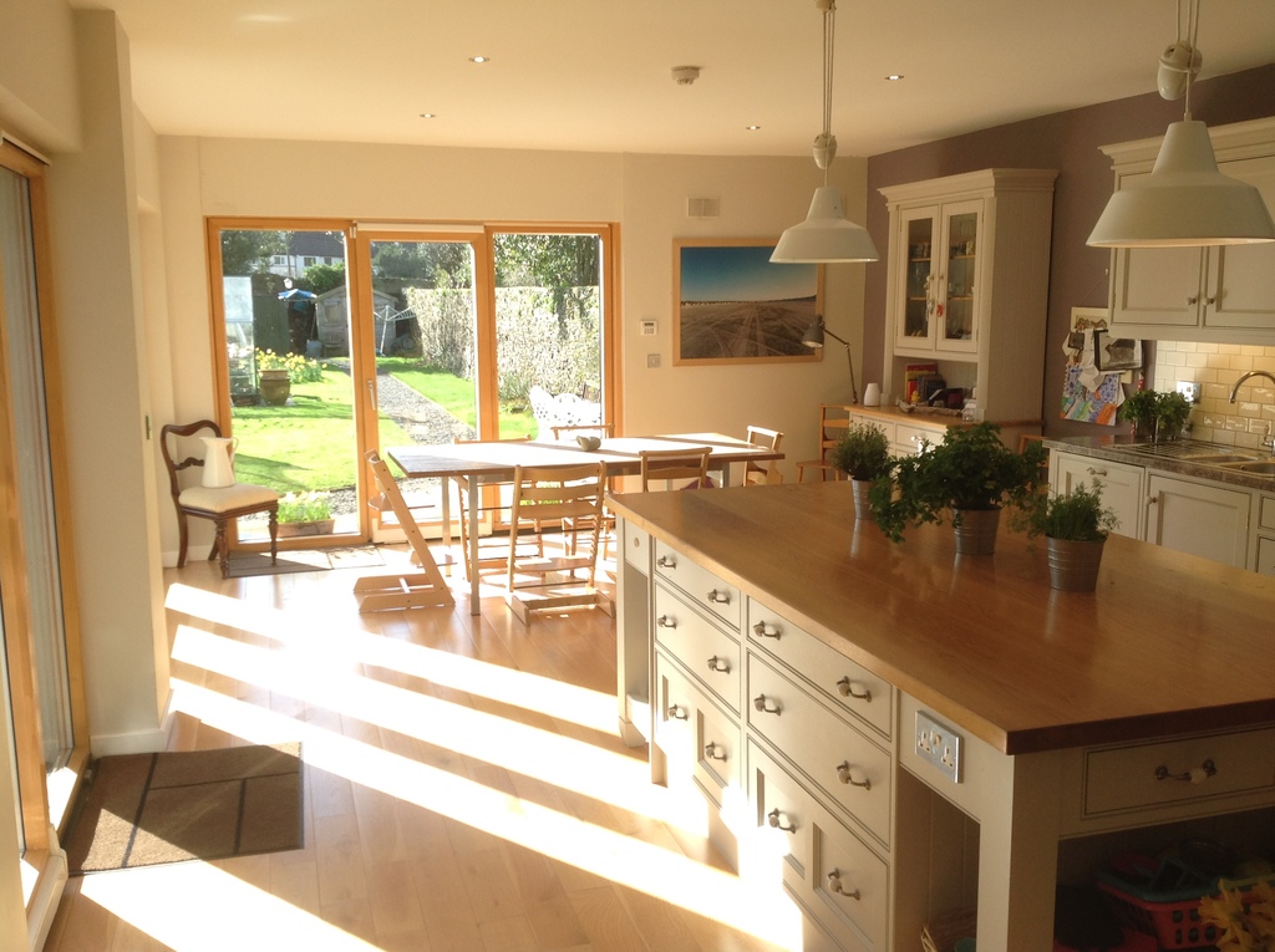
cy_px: 476
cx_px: 638
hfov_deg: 52.7
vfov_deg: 40.6
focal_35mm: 35
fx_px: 1287
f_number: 2.4
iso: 50
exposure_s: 1/244
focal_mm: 4.28
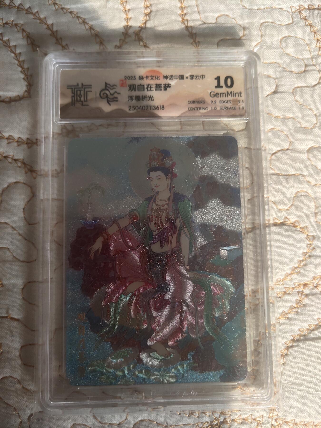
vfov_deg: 67.3
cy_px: 214
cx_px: 160
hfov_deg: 53.1
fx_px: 321
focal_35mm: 26
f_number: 1.79
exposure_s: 1/100
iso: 111
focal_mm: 4.27
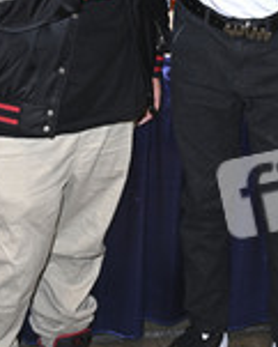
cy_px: 69
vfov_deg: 21.7
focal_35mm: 87
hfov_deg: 17.7
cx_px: 126
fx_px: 894
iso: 1000
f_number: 5.6
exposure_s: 1/250
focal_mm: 35
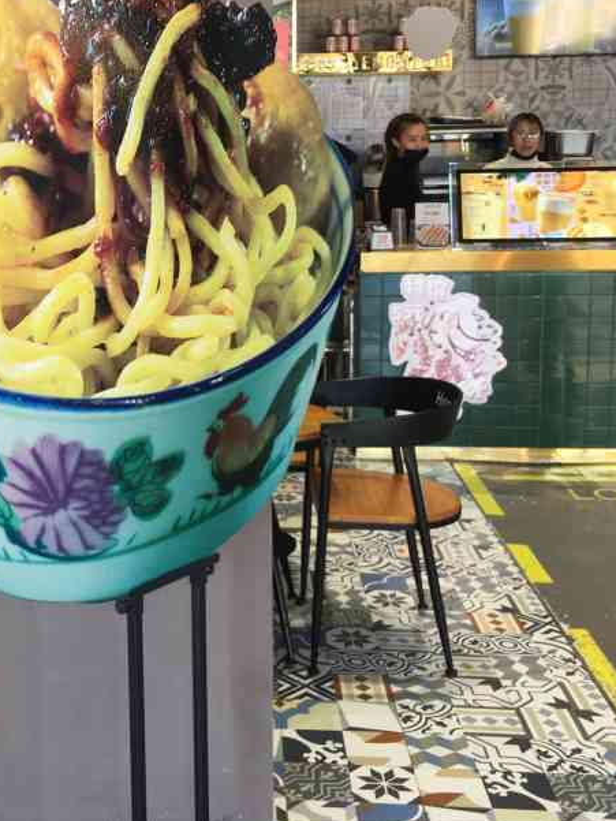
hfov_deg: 31.5
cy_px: 319
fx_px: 1067
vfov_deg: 41.8
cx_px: 143
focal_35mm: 45
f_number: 2.2
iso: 32
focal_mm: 4.15
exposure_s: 1/50
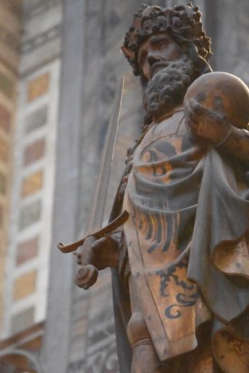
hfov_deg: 4.9
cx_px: 180
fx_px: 2900
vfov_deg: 7.4
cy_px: 226
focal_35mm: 280
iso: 12800
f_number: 4.8
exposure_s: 1/80
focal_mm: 125
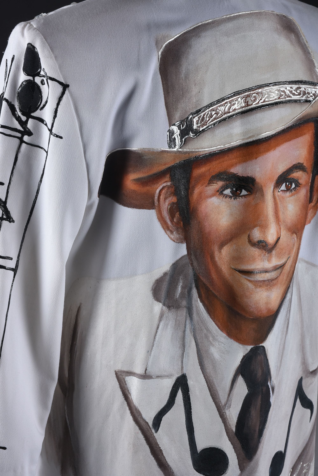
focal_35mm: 90
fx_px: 1190
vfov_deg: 22.6
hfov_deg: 15.2
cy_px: 238
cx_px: 159
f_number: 18
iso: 200
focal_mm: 60
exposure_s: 1/200
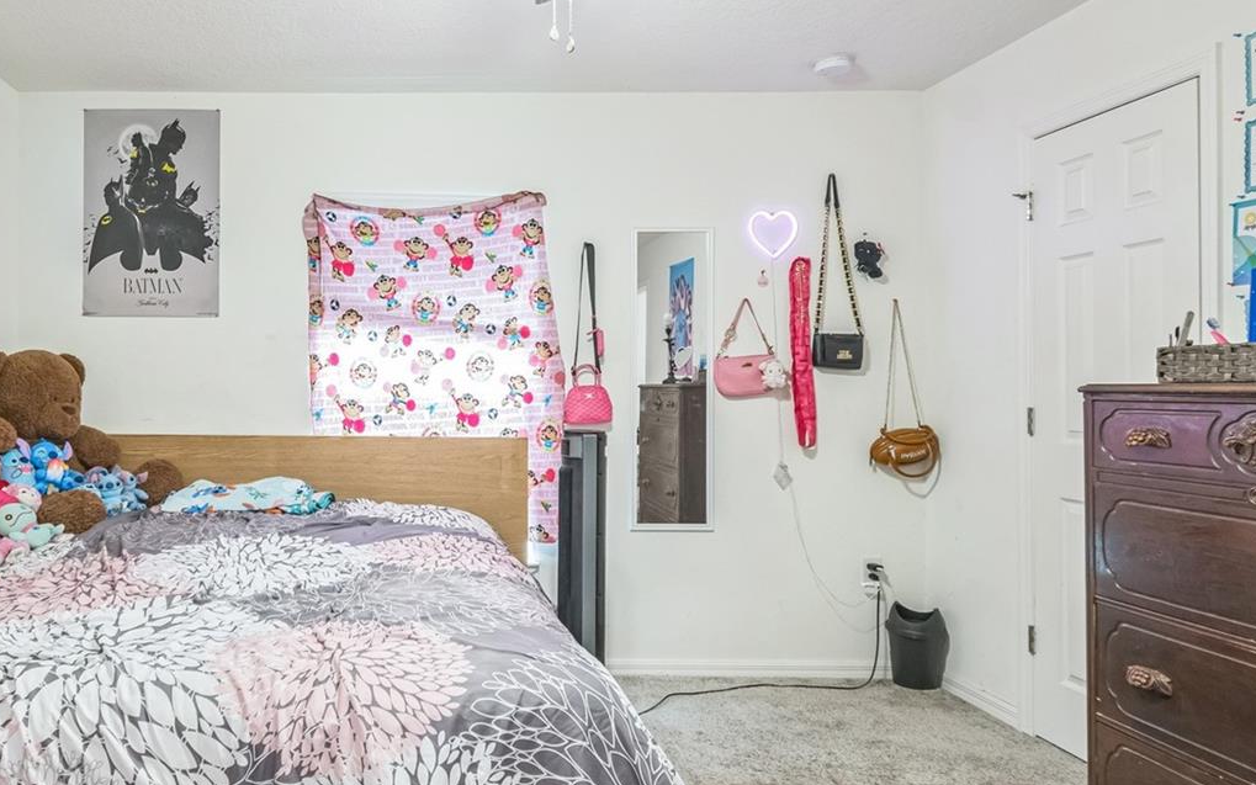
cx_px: 383
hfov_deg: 71.7
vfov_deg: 51.1
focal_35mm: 24
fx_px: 822
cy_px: 381
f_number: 7.1
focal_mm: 10
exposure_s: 1/6
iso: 400
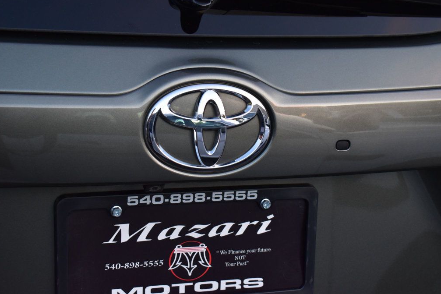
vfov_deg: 22.3
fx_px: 747
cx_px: 220
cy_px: 145
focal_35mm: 61
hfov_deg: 32.9
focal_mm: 40
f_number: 6.3
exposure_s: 1/15
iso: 1250
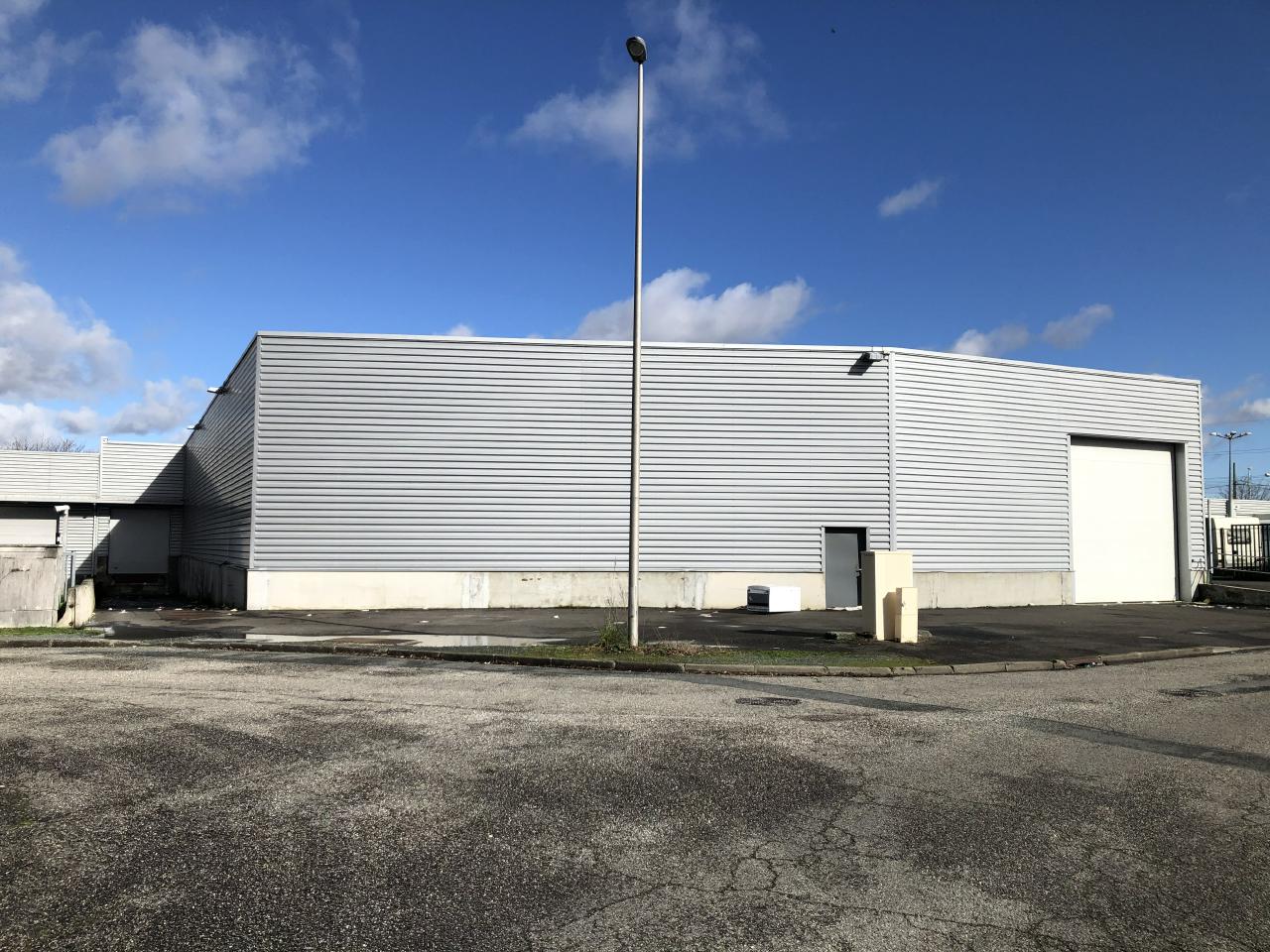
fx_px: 1027
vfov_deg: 49.7
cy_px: 476
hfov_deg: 63.4
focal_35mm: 28
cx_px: 635
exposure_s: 1/3205
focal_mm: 3.99
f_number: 1.8
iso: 20
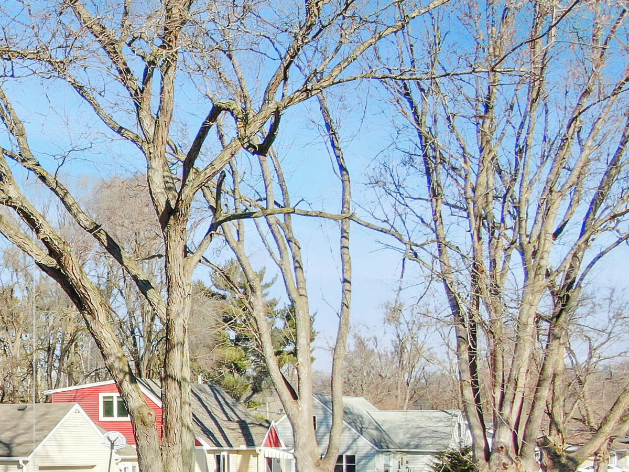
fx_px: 1090
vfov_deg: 23.9
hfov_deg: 28.1
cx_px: -127
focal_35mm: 60
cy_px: 396
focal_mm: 4.39
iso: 100
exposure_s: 1/640
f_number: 2.8
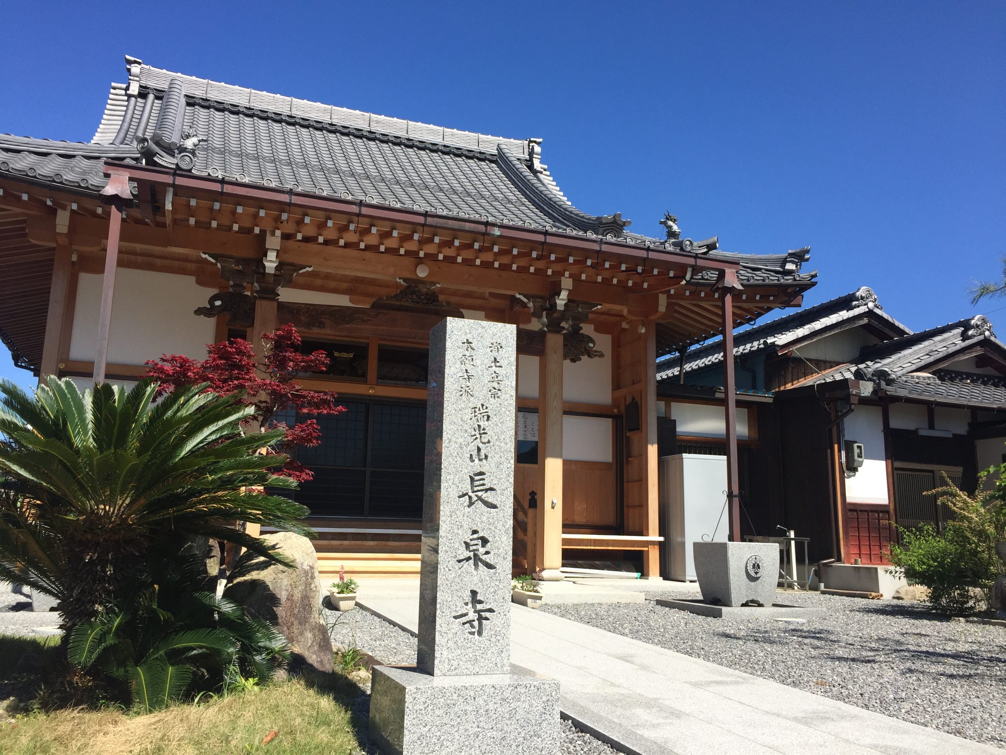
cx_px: 503
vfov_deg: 48.2
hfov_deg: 61.7
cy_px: 378
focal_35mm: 29
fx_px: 843
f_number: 2.2
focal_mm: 4.15
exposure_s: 1/2083
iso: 32
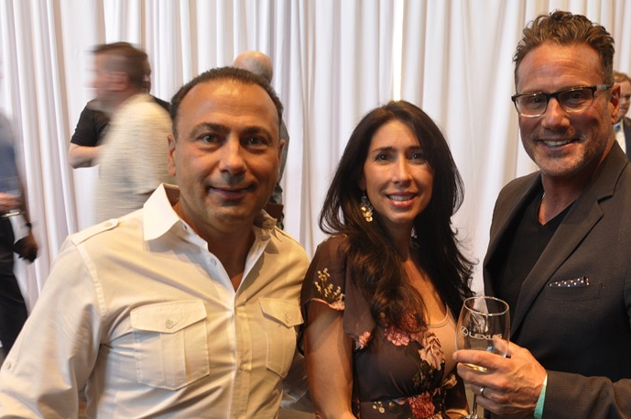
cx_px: 374
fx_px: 800
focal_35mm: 46
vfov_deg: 29.3
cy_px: 248
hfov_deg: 42.9
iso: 400
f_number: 5
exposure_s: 1/15
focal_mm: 21
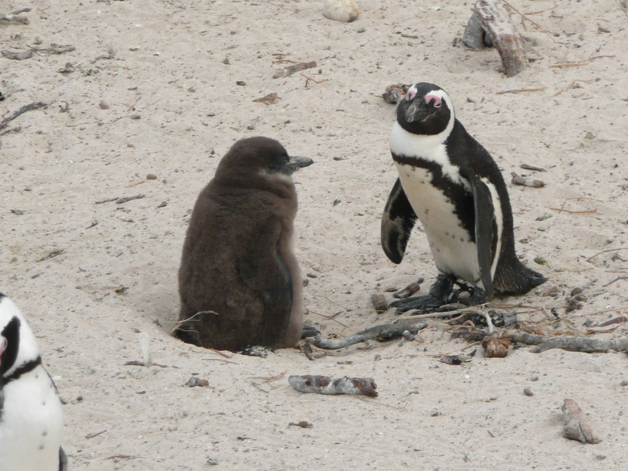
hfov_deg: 5.8
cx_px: 314
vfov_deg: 4.4
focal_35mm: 339
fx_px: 6150
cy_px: 236
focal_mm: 37.5
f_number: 4.9
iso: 100
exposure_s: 1/320
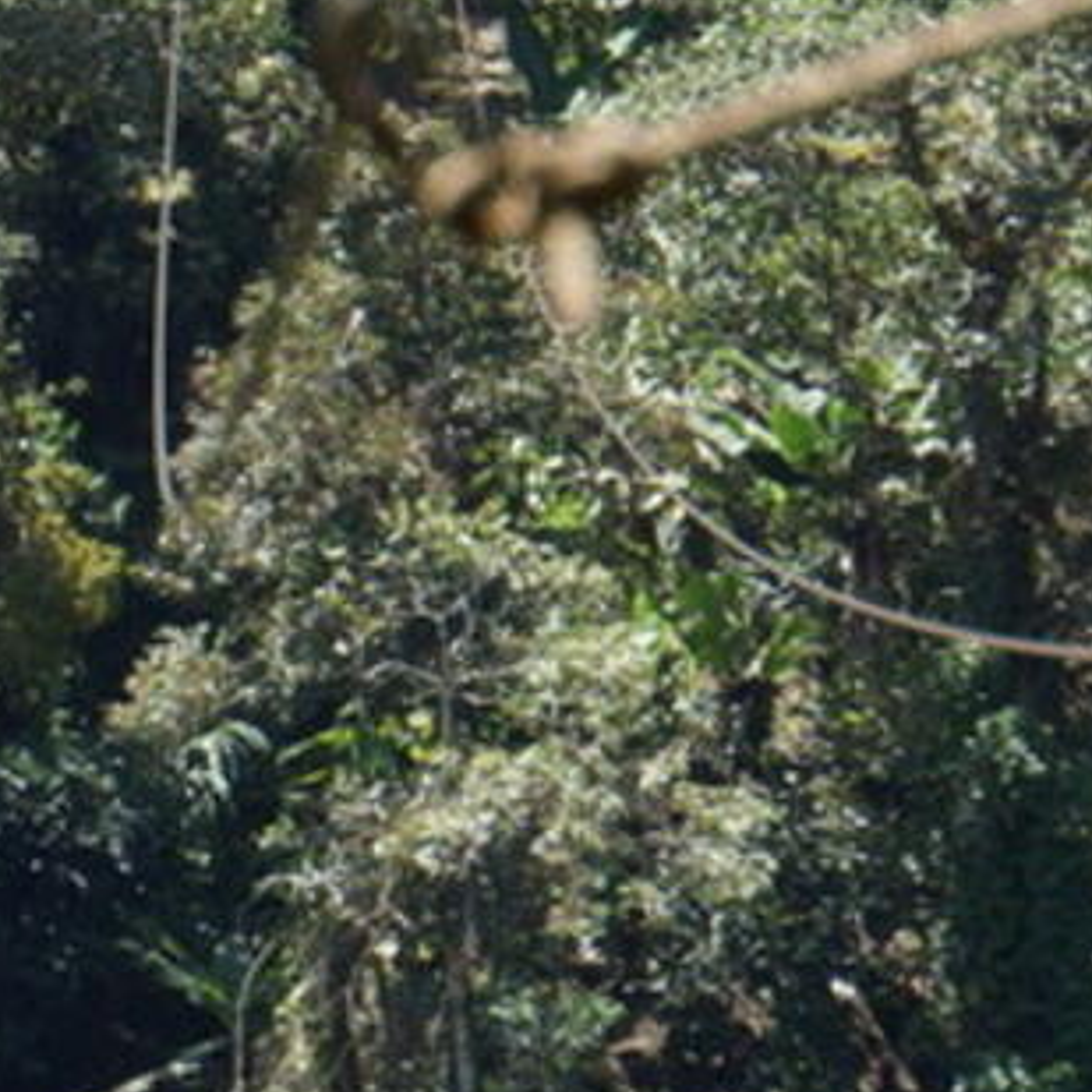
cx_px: -1039
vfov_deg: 2.2
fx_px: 28873
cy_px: -55
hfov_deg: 2.2
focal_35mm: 809
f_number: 6.3
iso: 160
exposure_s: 1/200
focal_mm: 123.3
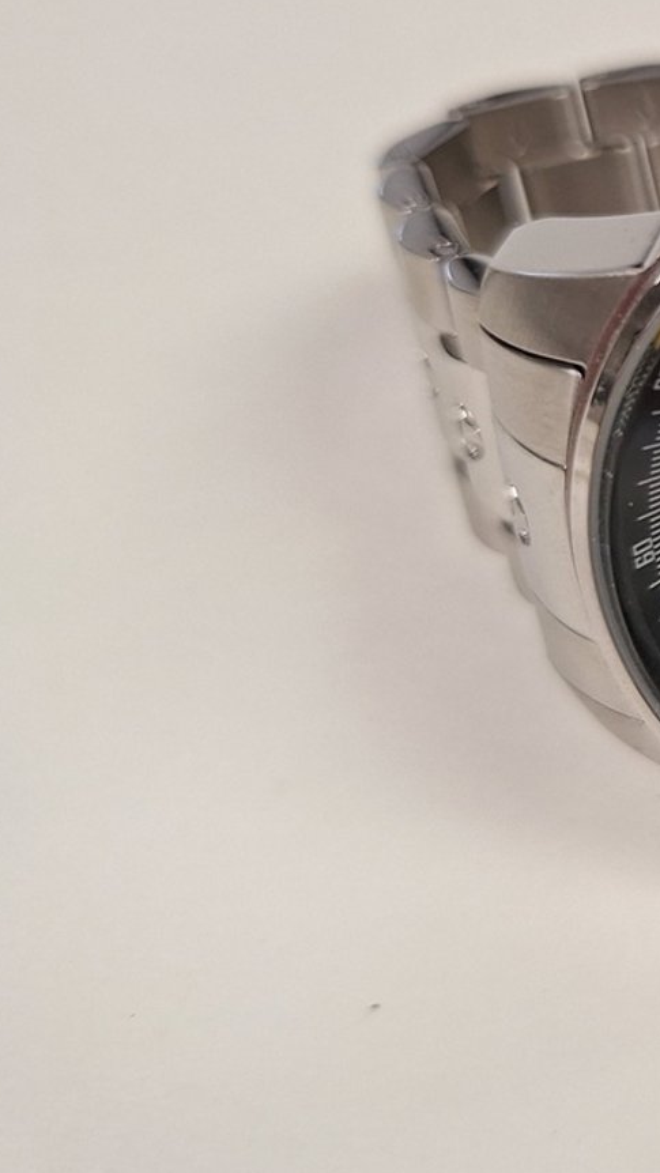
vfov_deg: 46.0
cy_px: 437
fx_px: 1369
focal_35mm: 44
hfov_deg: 22.0
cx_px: 1020
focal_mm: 5.54
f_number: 1.8
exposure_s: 1/60
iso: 64
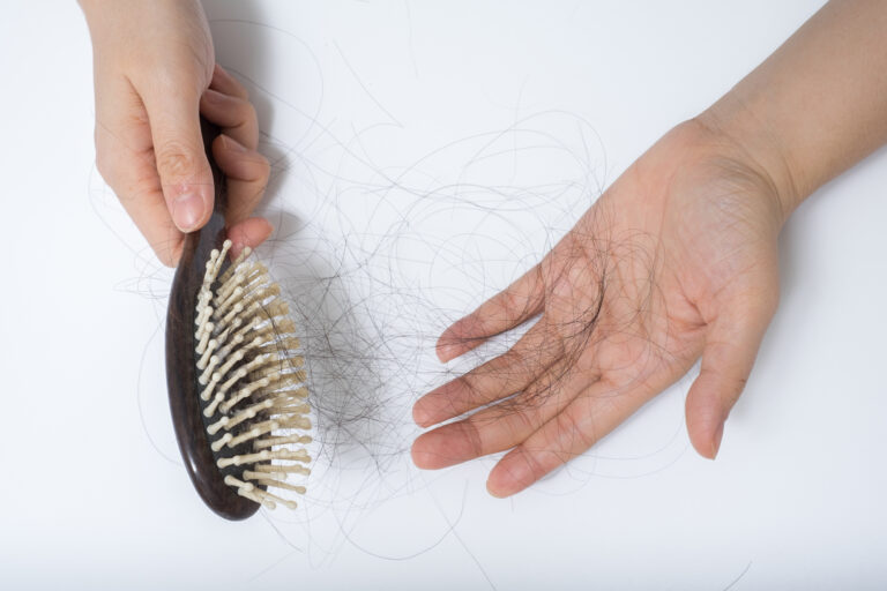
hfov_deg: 37.5
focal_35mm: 53
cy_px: 296
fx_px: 1306
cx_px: 444
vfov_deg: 25.5
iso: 200
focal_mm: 35
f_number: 8
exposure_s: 1/160
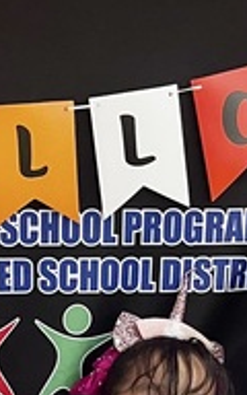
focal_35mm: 115
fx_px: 1239
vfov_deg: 16.4
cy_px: 603
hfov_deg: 11.3
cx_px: 21
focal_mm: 5.1
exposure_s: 1/60
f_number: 1.6
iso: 320
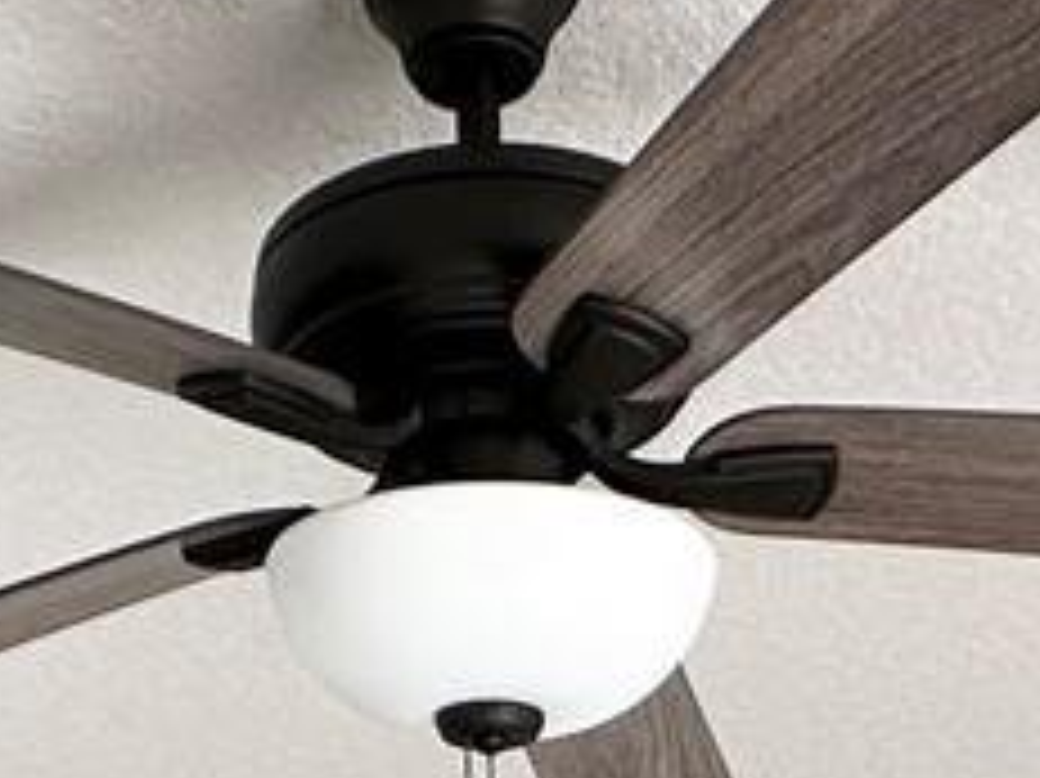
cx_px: 468
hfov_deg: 20.2
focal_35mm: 97
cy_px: 2289
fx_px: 2913
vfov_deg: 10.7
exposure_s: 1/99
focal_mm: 2.22
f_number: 2.2
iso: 40
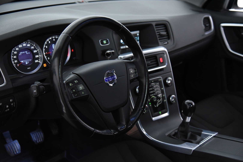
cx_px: 122
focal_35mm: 50
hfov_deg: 39.6
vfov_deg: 27.0
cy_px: 81
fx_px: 338
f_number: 4
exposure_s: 1/40
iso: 4000
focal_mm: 50
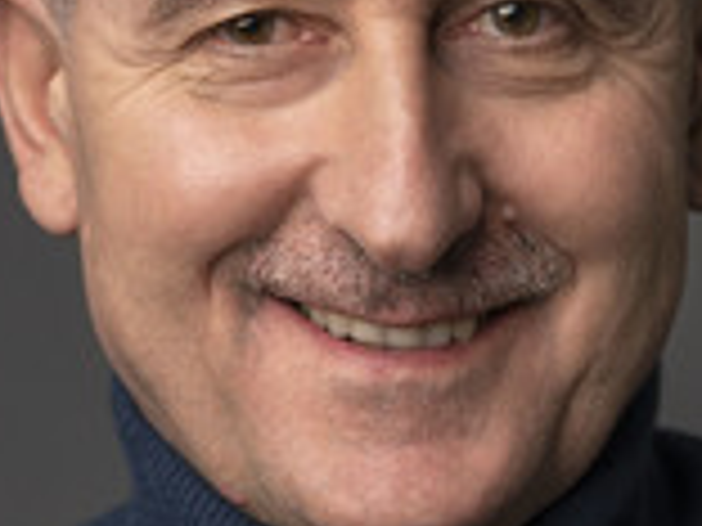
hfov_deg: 20.2
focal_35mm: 97
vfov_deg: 15.2
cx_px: 428
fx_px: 1967
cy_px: 337
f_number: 2.8
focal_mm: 35
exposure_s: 1/125
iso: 200
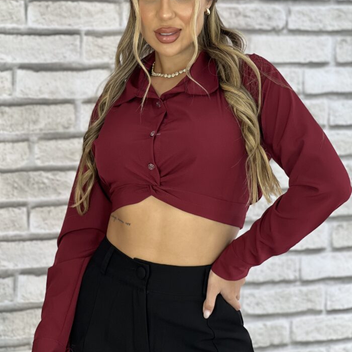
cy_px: 131
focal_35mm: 91
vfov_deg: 19.1
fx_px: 1047
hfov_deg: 19.1
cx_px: 176
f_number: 2.8
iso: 100
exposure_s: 1/120
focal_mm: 9
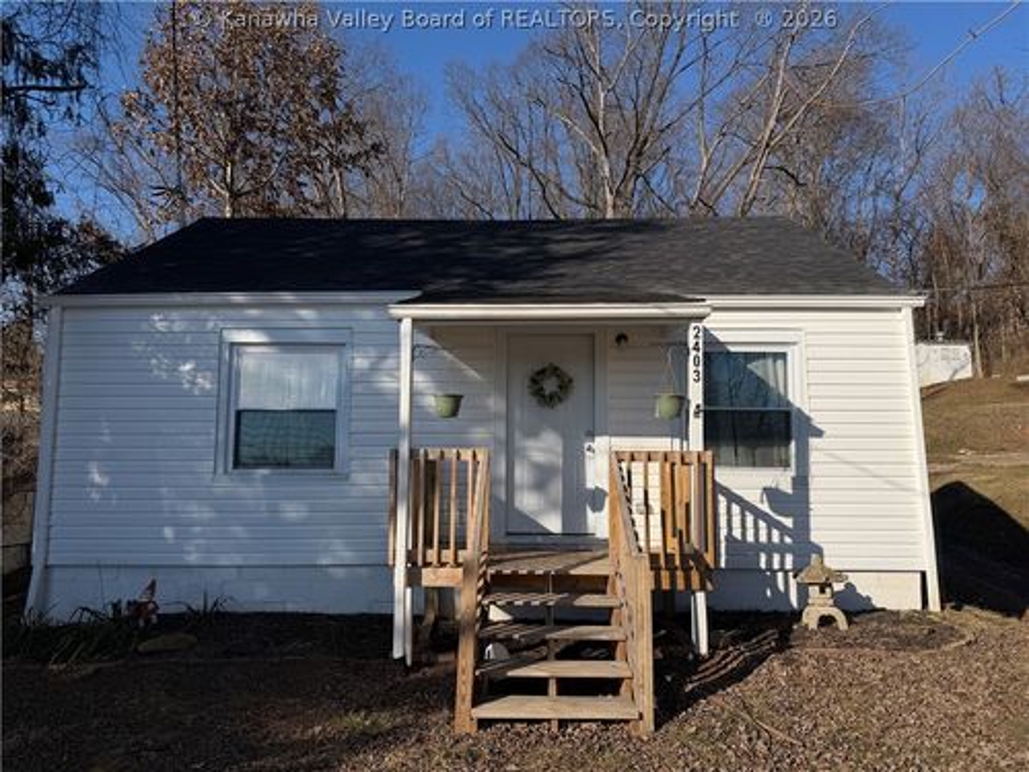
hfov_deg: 71.6
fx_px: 713
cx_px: 514
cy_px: 386
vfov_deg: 56.8
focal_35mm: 24
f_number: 1.78
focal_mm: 6.76
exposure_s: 1/10309
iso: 80
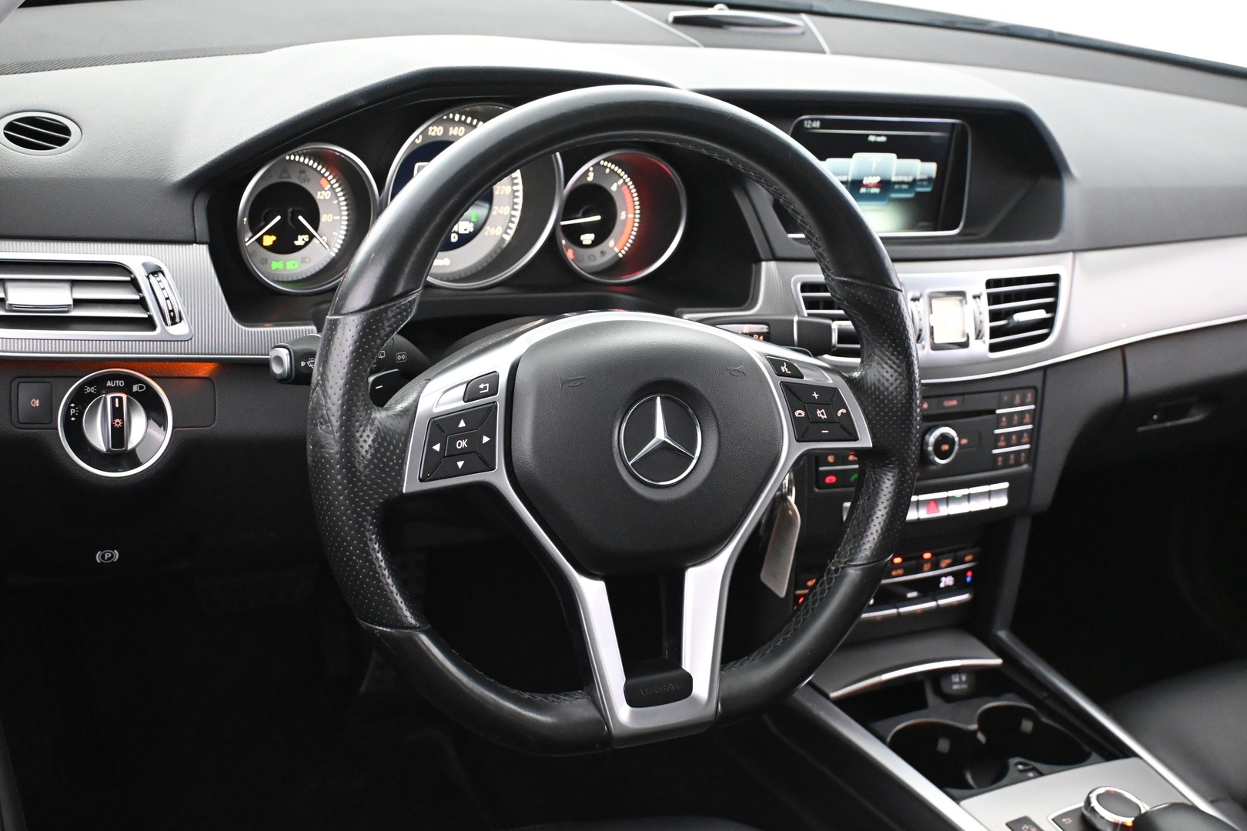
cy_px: 416
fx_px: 1429
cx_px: 624
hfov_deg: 47.2
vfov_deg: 32.4
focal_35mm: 41
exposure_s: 1/40
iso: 7200
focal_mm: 27.5
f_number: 4.5
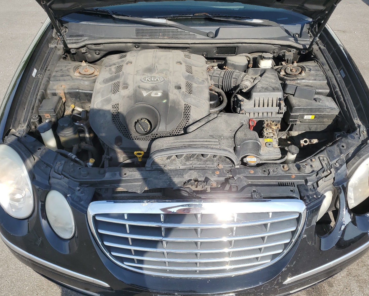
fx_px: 306
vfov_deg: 51.5
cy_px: 147
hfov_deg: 62.2
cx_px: 186
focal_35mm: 28
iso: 50
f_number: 1.5
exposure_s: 1/1667
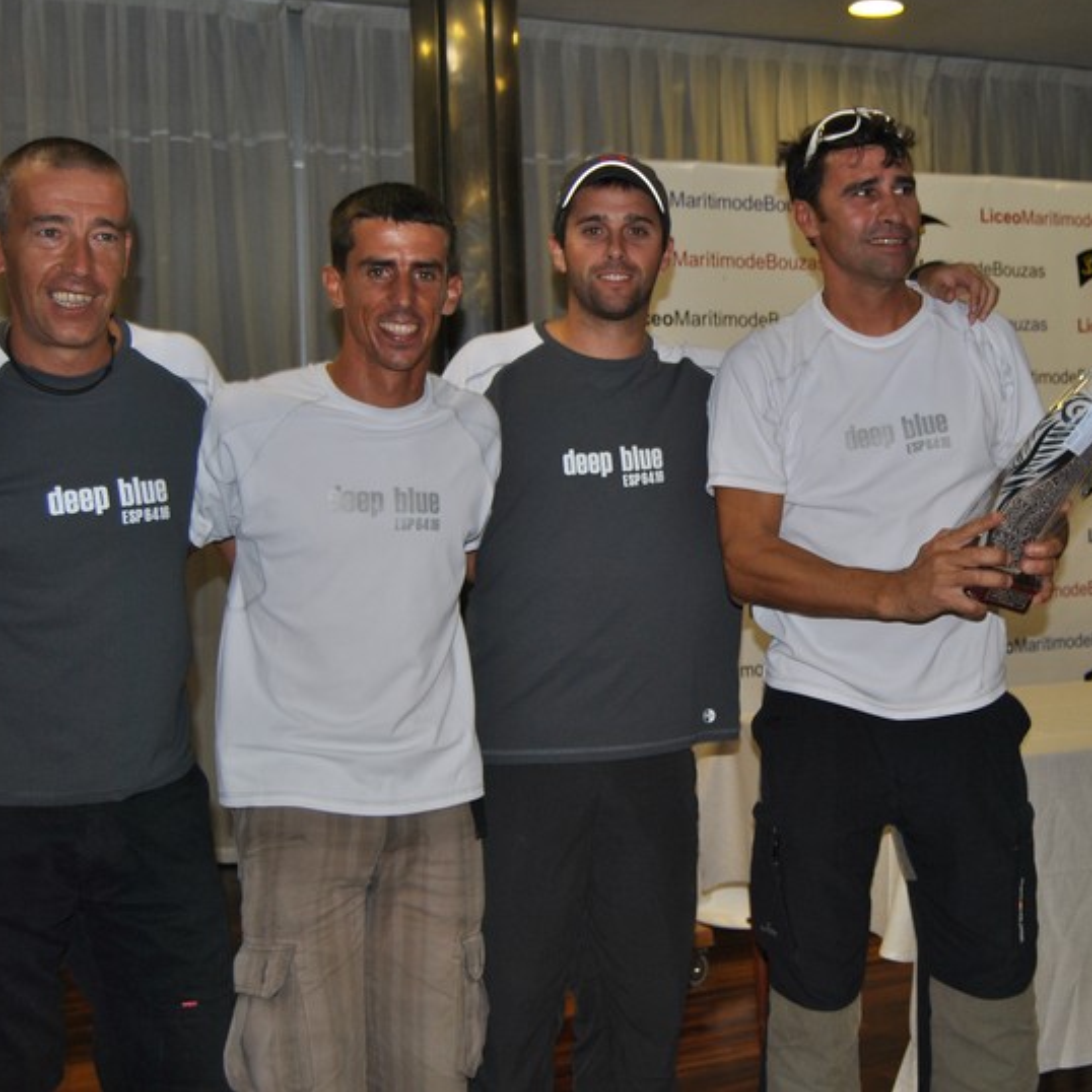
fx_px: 1820
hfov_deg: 33.0
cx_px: 755
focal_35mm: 51
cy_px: 485
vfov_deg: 33.4
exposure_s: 1/60
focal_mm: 24
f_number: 3.8
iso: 200
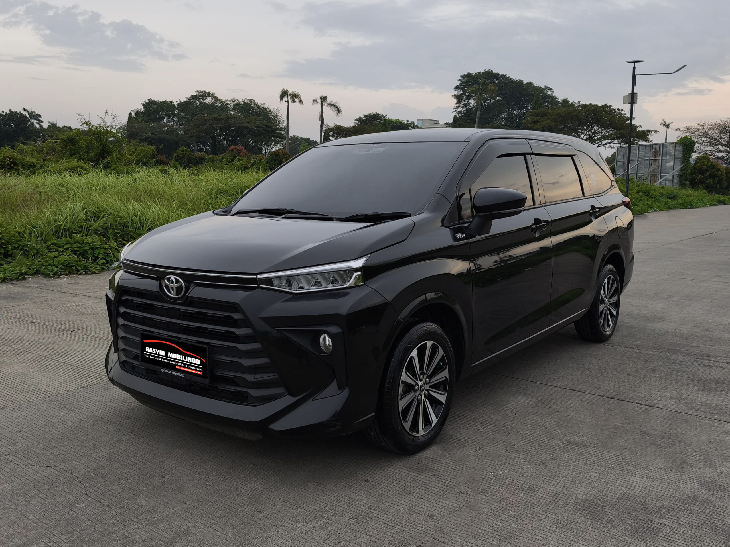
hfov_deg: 73.9
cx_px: 365
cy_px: 274
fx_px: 485
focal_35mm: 23
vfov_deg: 58.9
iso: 50
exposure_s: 1/2663
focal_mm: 6.57
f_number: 1.6
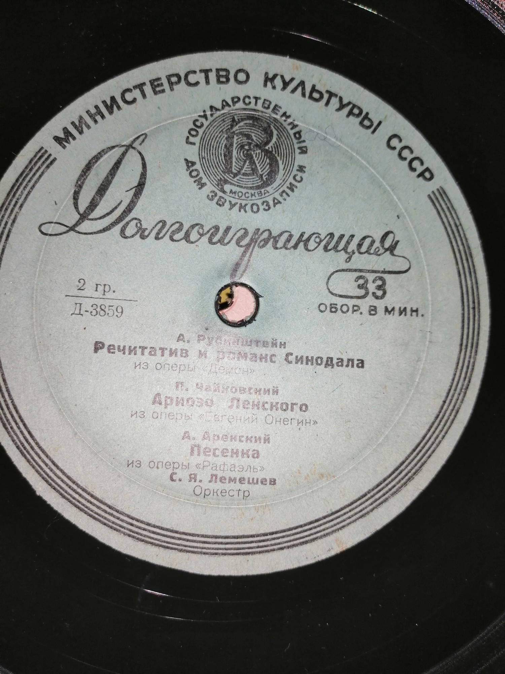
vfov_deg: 65.3
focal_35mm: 27
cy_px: 337
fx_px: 525
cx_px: 252
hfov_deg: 51.4
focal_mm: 3.88
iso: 50
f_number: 1.8
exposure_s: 1/209
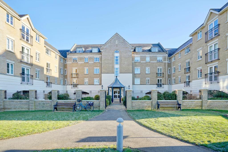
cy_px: 76
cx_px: 114
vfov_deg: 73.8
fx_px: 101
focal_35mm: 16
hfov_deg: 96.7
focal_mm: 16
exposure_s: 1/100
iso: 100
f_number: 4.5
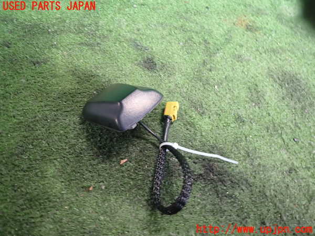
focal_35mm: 25
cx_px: 158
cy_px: 118
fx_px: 227
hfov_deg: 69.4
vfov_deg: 54.9
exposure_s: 1/30
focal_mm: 4.5
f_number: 2
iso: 500
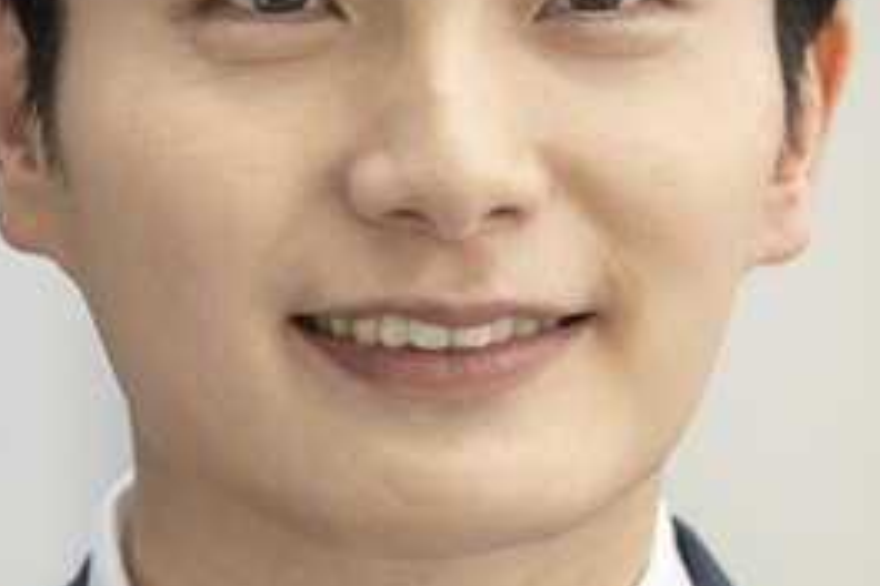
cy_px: 479
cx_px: 543
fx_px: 20238
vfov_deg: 1.7
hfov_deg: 2.5
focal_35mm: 828
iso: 320
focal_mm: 182
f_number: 2.8
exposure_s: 1/500
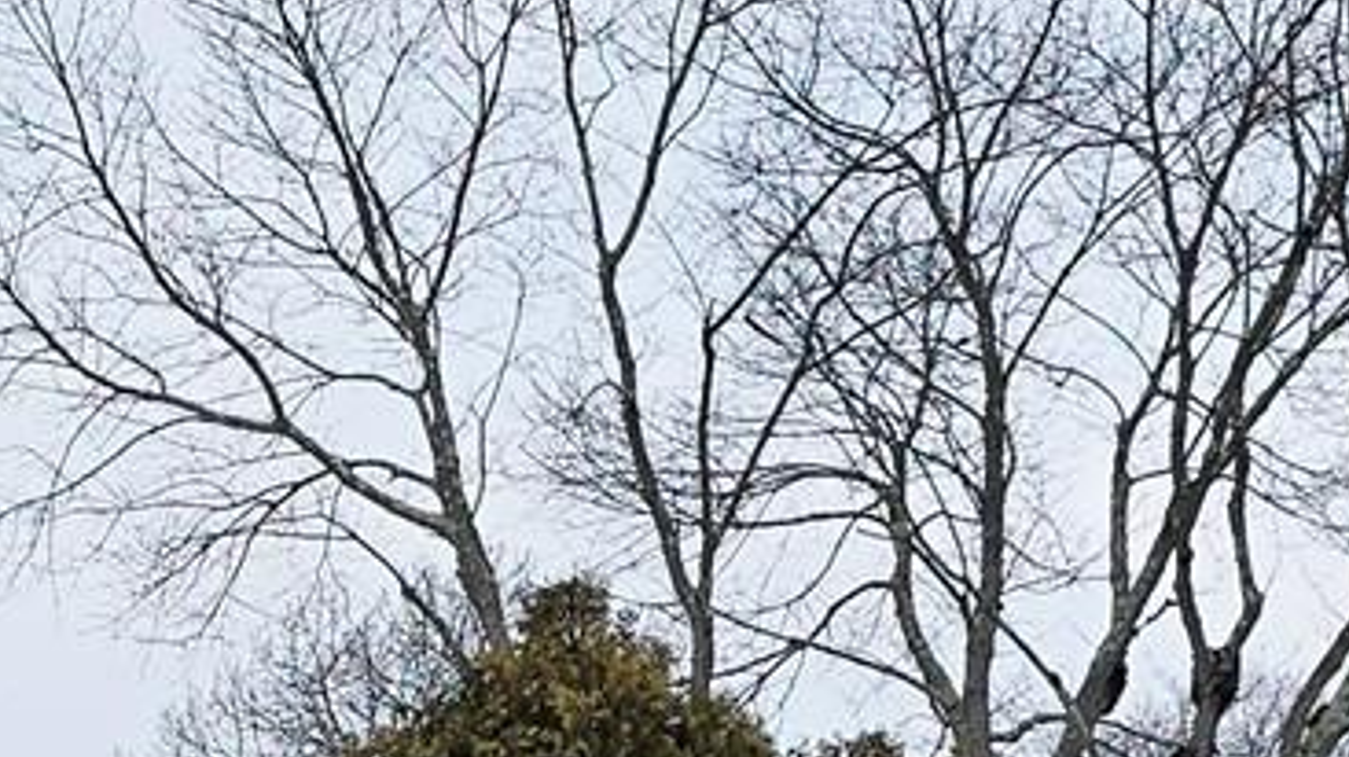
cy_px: 1973
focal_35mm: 140
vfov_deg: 7.9
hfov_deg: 15.2
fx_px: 5005
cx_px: 107
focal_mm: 6.3
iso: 12
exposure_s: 1/909
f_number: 1.7
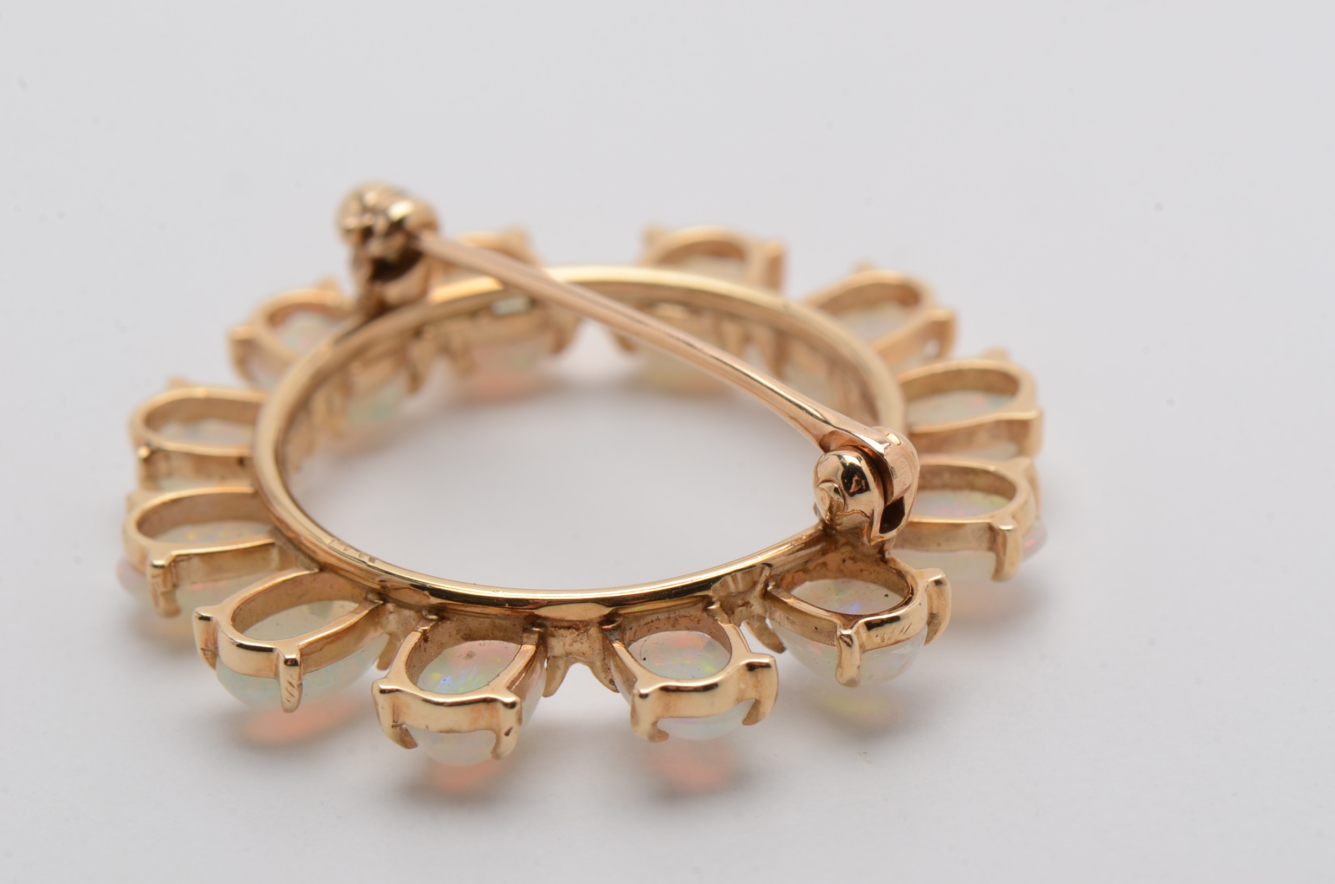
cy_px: 442
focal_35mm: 128
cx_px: 668
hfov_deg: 16.1
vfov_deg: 10.7
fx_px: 4718
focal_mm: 85
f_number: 18
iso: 200
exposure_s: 1/125
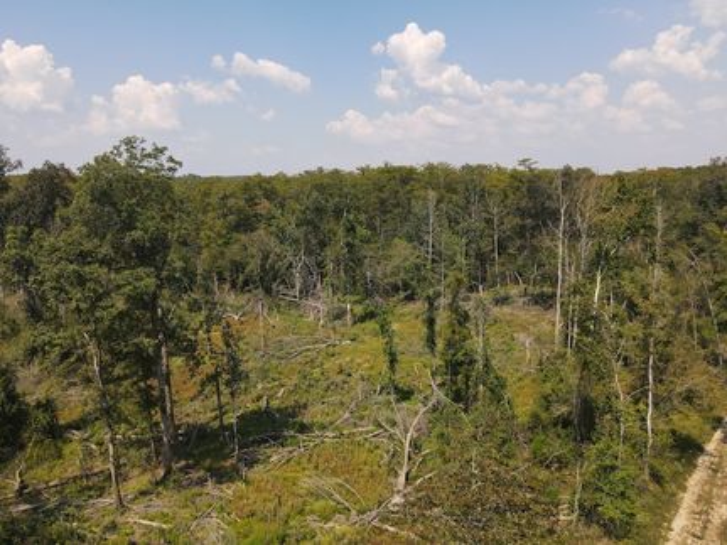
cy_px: 272
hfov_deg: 71.6
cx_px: 364
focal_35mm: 24
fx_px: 504
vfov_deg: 56.8
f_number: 2.8
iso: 100
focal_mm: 4.5
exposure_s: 1/40
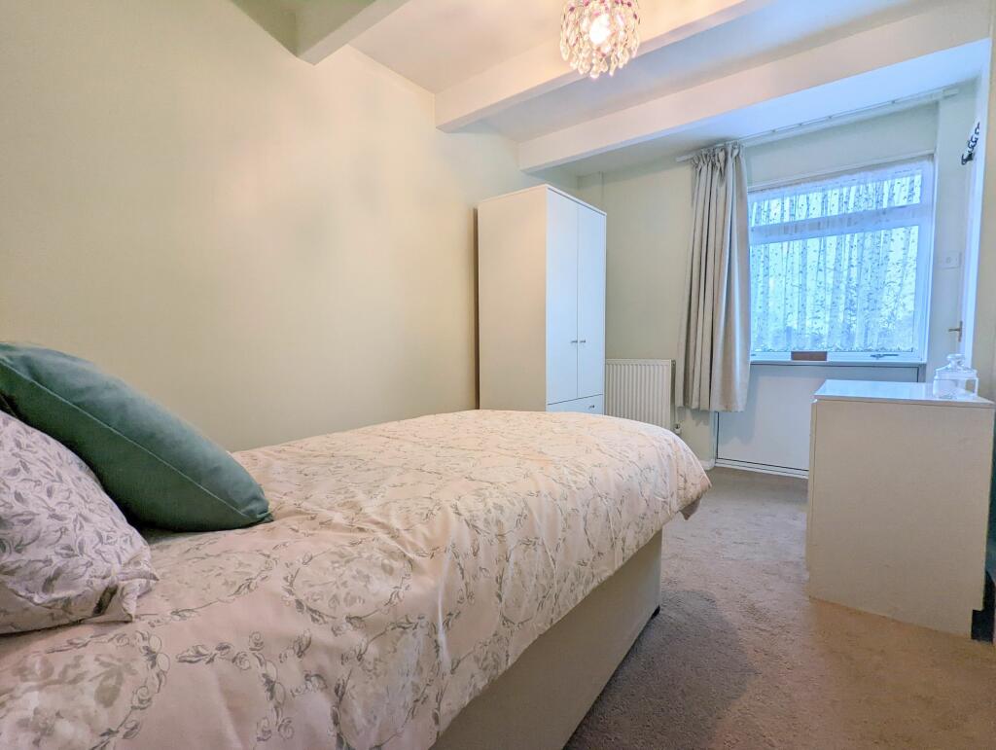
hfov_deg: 94.4
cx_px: 498
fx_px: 461
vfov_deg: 78.2
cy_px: 375
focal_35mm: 16
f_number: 2.2
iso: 81
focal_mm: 2.35
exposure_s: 1/100
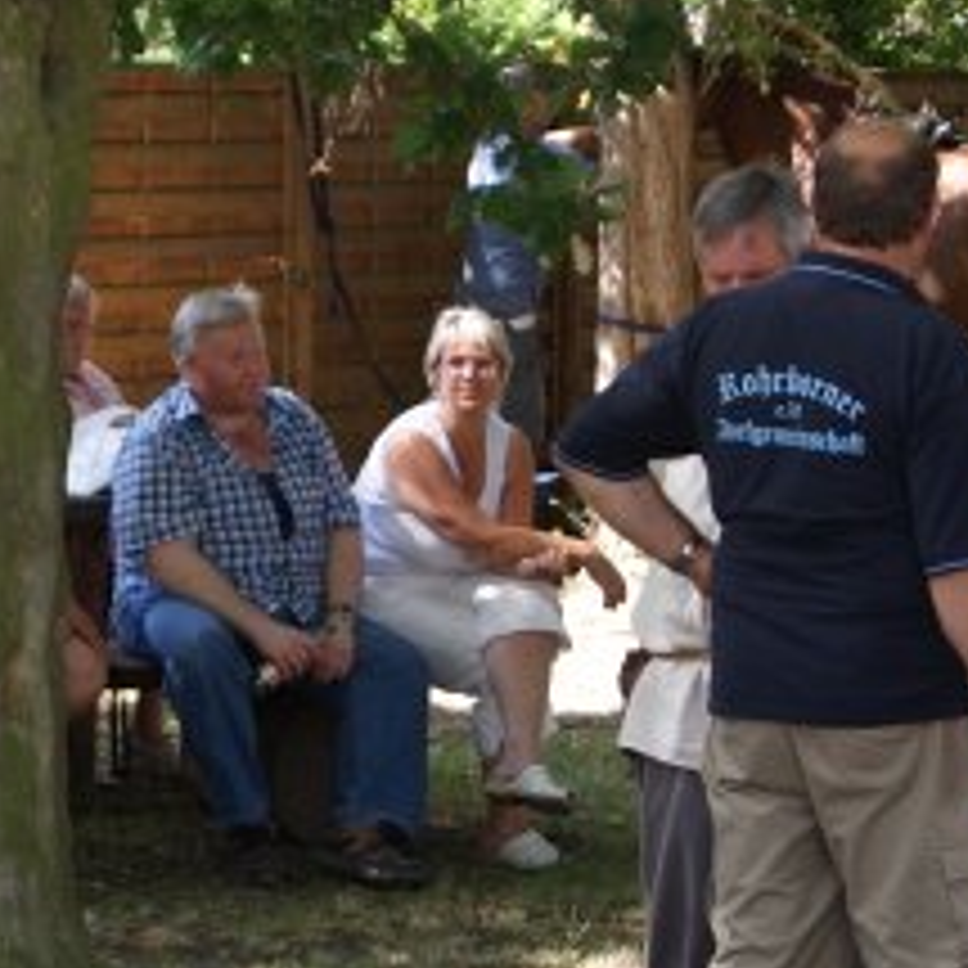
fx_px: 6621
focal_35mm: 209
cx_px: 306
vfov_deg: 8.4
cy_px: 423
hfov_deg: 8.4
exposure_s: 1/100
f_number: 5.6
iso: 250
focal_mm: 55
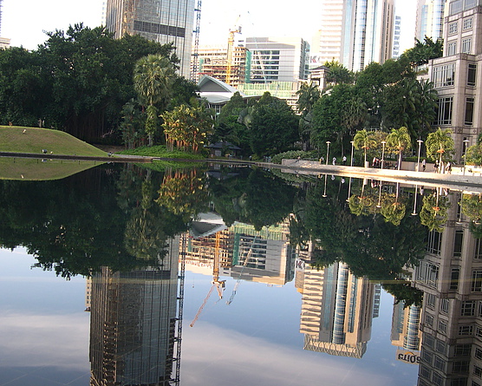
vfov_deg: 37.3
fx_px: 571
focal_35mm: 40
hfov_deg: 45.8
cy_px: 192
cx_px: 246
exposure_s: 1/128
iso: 100
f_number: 2.8
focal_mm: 8
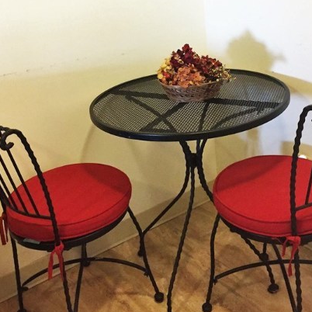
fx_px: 500
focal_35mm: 49
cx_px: 172
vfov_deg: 34.0
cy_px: 80
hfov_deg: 34.6
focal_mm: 4.15
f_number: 2.2
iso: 250
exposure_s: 1/24
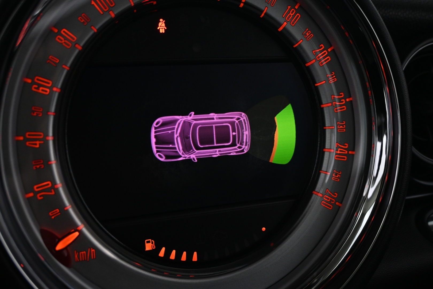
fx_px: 406
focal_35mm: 34
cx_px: 216
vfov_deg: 39.1
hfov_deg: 56.1
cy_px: 144
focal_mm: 22.5
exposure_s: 1/30
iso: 1600
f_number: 4
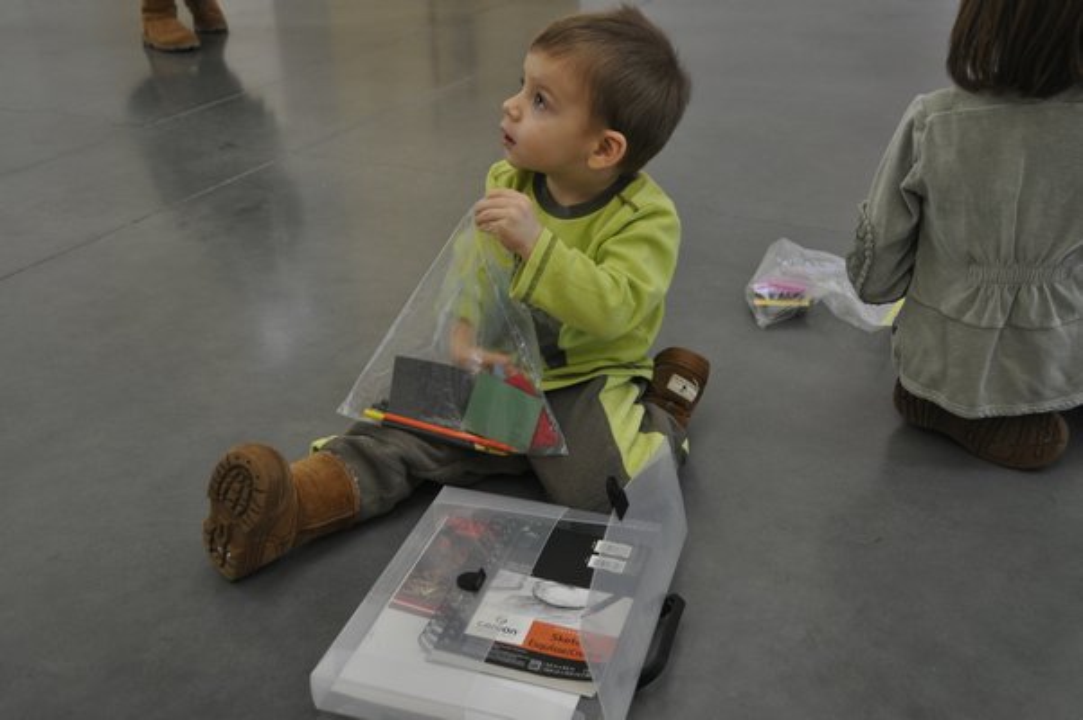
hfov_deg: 49.6
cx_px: 542
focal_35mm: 39
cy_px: 360
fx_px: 1172
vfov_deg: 34.1
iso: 800
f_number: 3.8
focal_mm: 26
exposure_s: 1/60
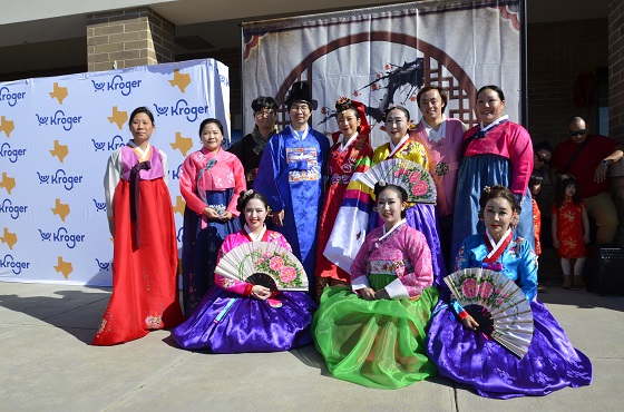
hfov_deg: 67.5
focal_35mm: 27
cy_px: 206
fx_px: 467
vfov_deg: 47.7
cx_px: 312
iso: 250
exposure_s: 1/500
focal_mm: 18
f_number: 11
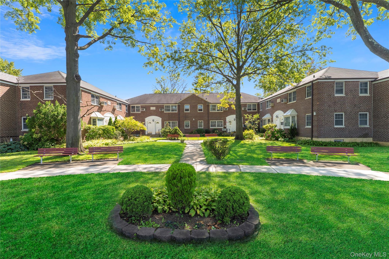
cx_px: 194
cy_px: 130
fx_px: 169
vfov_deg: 75.1
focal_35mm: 16
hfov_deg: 98.2
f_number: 11
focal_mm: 15.6
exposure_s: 1/40
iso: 100
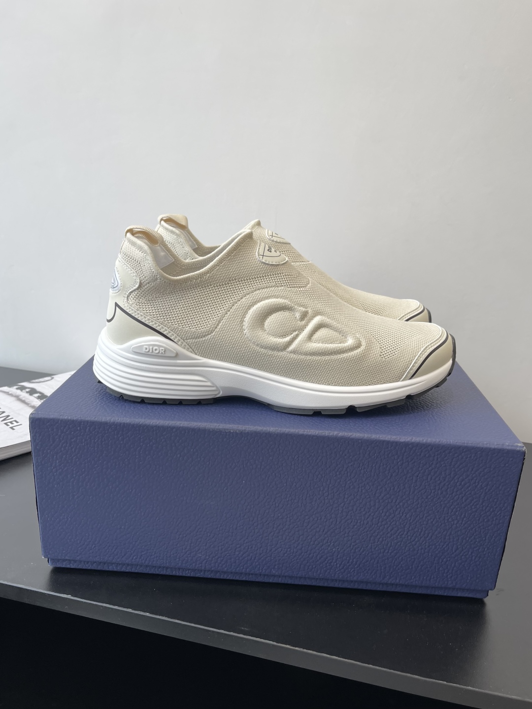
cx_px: 266
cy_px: 354
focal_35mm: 25
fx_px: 512
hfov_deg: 54.9
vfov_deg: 69.4
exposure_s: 1/190
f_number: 1.6
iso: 32
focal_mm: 5.1
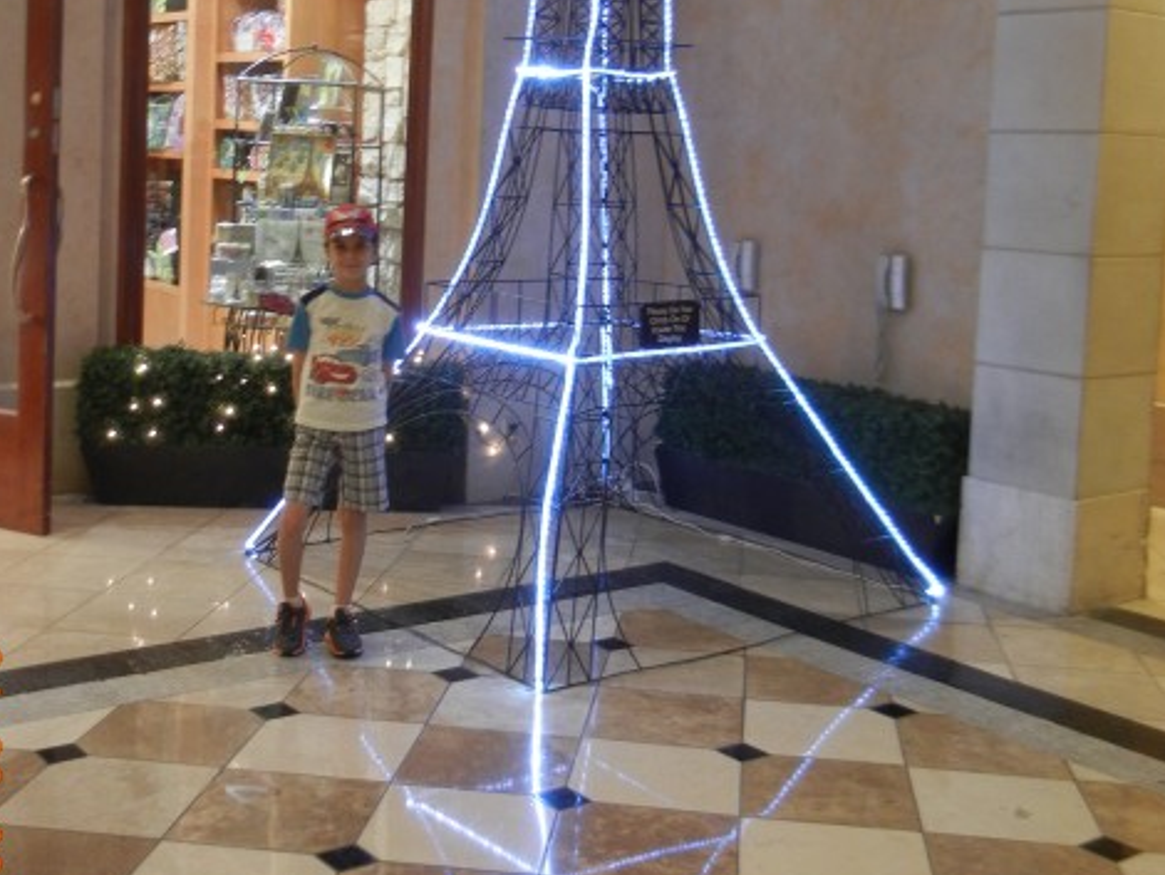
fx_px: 1650
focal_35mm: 49
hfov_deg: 38.9
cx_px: 543
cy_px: 278
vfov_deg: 29.5
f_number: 3.5
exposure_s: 1/4.8
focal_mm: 5.4
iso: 200
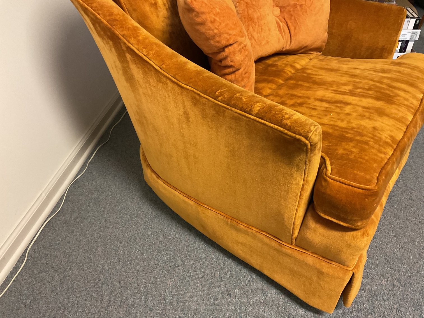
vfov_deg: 48.2
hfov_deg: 61.7
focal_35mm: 29
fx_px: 355
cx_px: 212
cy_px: 159
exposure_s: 1/40
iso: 250
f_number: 1.8
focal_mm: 3
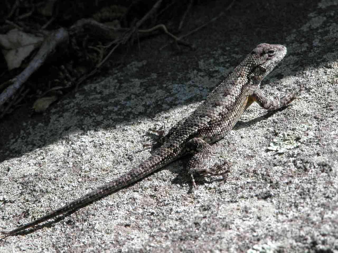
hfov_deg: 7.1
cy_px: 126
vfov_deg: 5.3
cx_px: 169
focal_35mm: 280
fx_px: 2734
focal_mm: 71.2
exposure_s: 1/106
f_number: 7.4
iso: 100
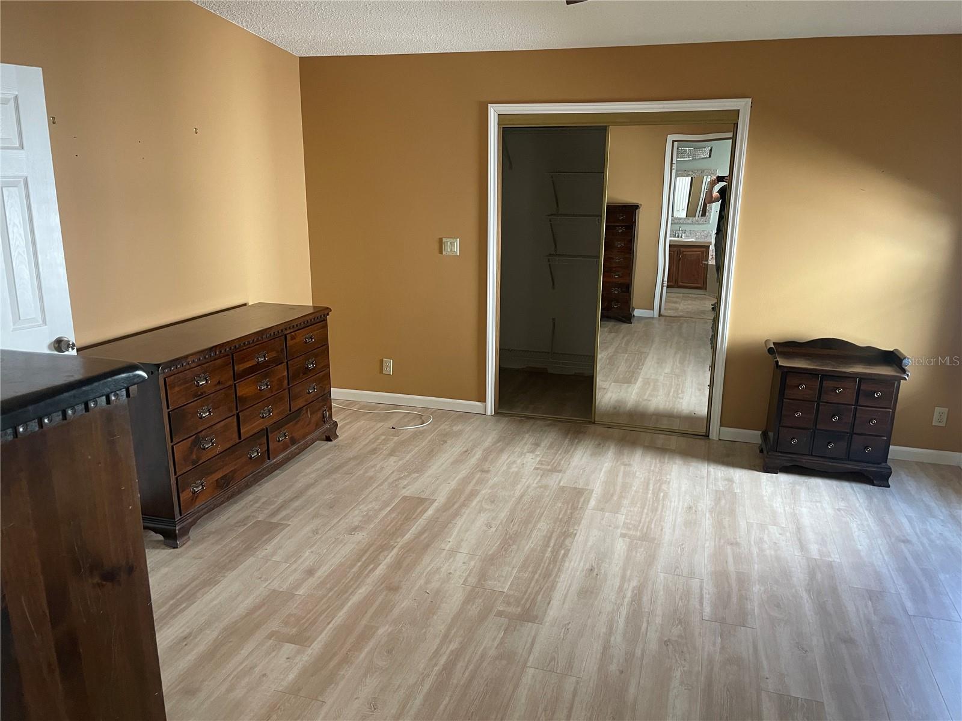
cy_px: 360
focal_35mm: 26
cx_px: 481
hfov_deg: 67.3
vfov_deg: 53.1
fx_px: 723
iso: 250
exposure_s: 1/60
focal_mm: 4.2
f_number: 1.6
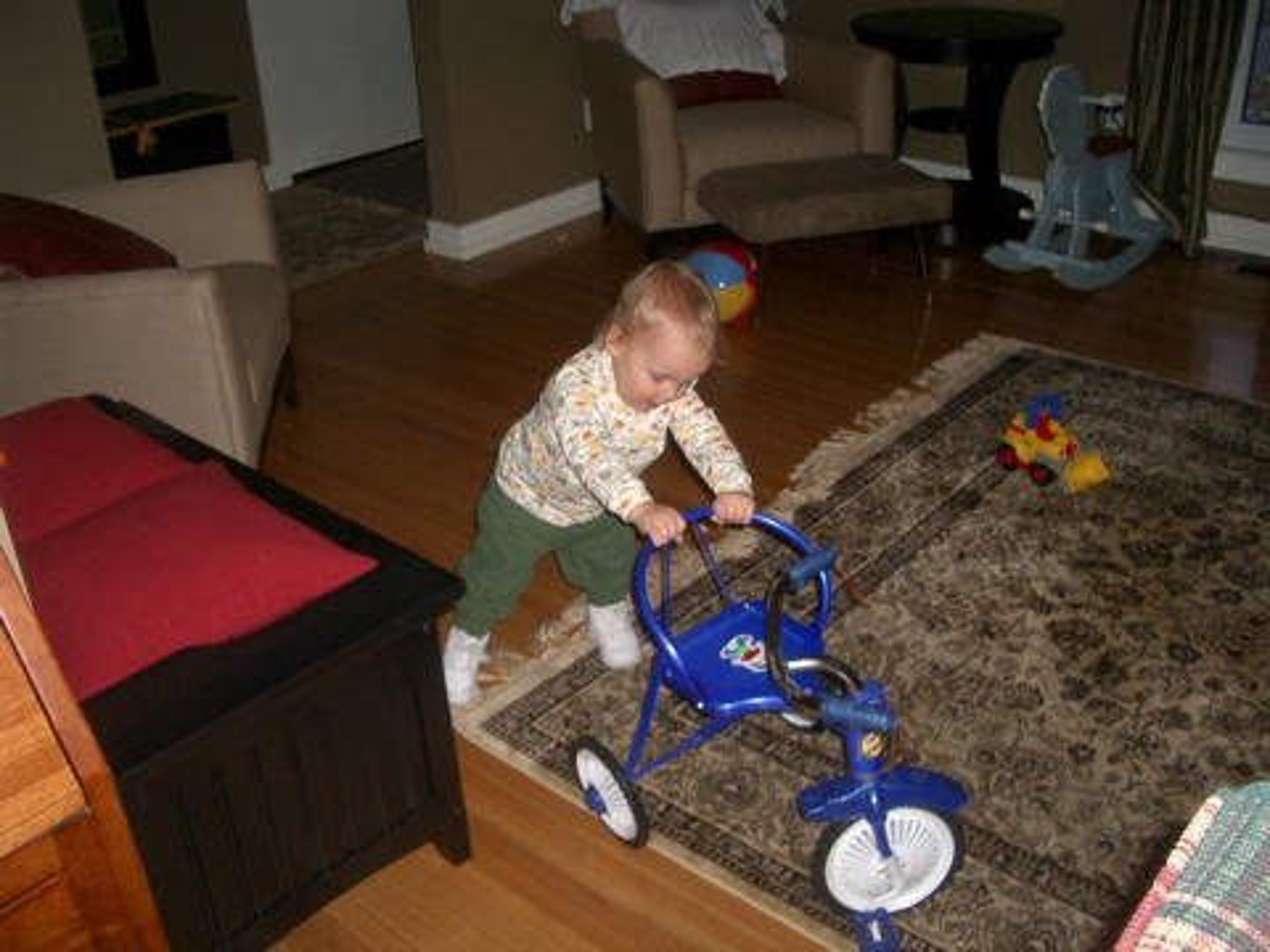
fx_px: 1284
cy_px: 476
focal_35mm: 35
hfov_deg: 52.6
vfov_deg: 40.7
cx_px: 635
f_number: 2.6
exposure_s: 1/40
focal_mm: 5.8
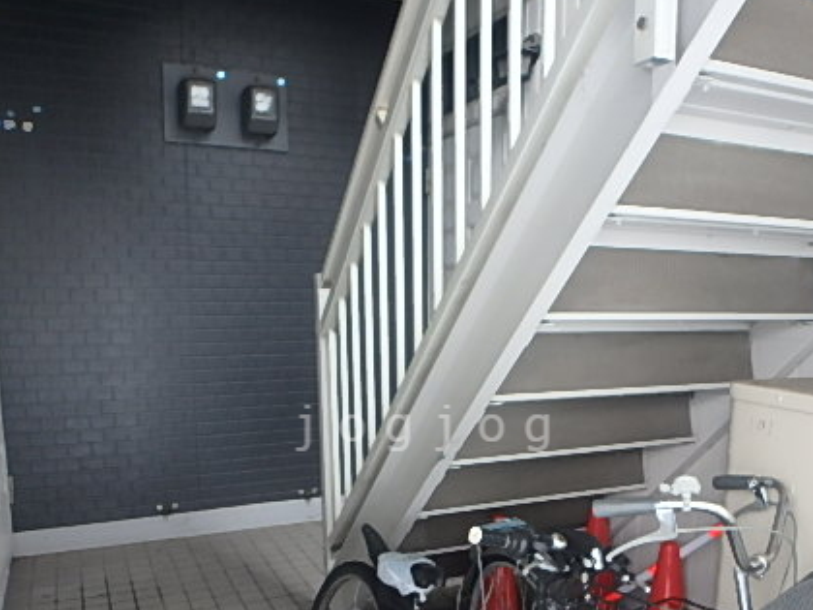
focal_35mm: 32
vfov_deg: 43.3
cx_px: 428
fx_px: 752
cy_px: 428
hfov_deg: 56.8
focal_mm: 3.7
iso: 200
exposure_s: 1/30
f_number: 3.5
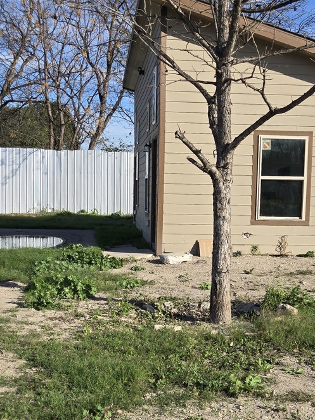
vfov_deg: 38.2
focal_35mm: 50
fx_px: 606
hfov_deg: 29.1
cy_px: 212
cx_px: 179
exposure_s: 1/2071
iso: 25
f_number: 1.8
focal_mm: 5.4
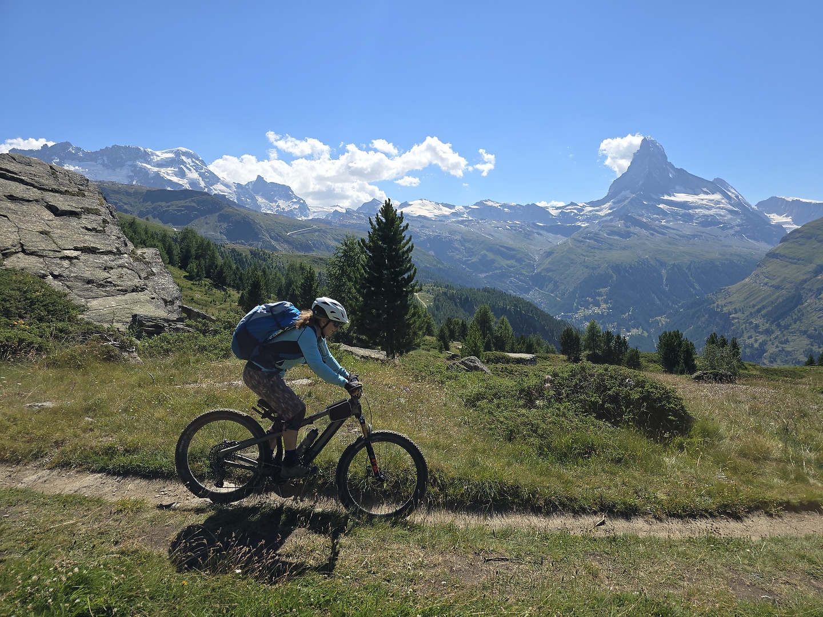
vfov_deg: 58.9
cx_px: 412
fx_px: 547
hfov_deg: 73.9
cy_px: 308
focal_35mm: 23
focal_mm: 6.3
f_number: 1.7
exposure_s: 1/955
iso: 12
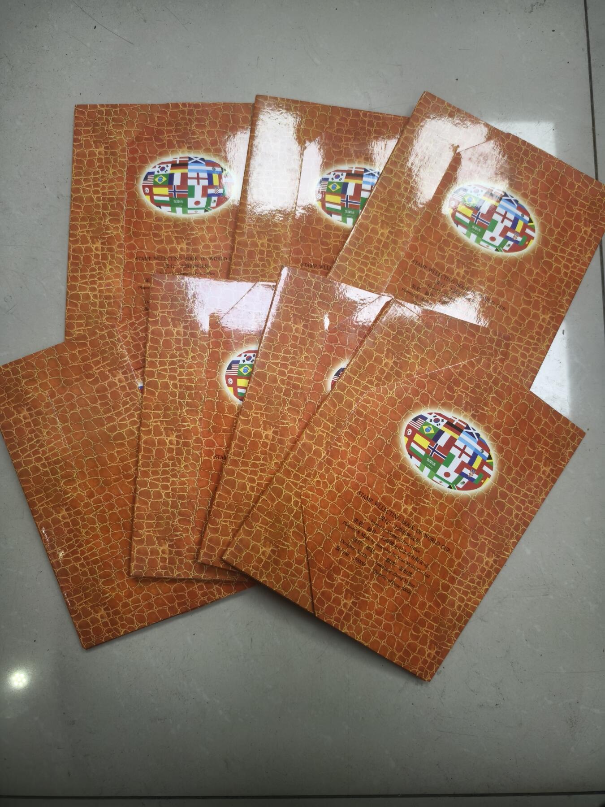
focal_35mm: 23
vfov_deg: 73.9
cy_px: 404
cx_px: 302
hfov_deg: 58.9
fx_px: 536
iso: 248
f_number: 1.57
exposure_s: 1/100
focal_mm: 5.6
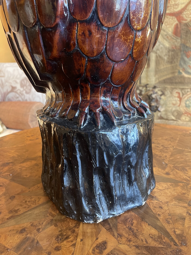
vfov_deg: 69.4
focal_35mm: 25
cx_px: 96
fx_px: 184
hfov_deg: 54.9
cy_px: 128
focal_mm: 5.1
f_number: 1.6
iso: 500
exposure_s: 1/33
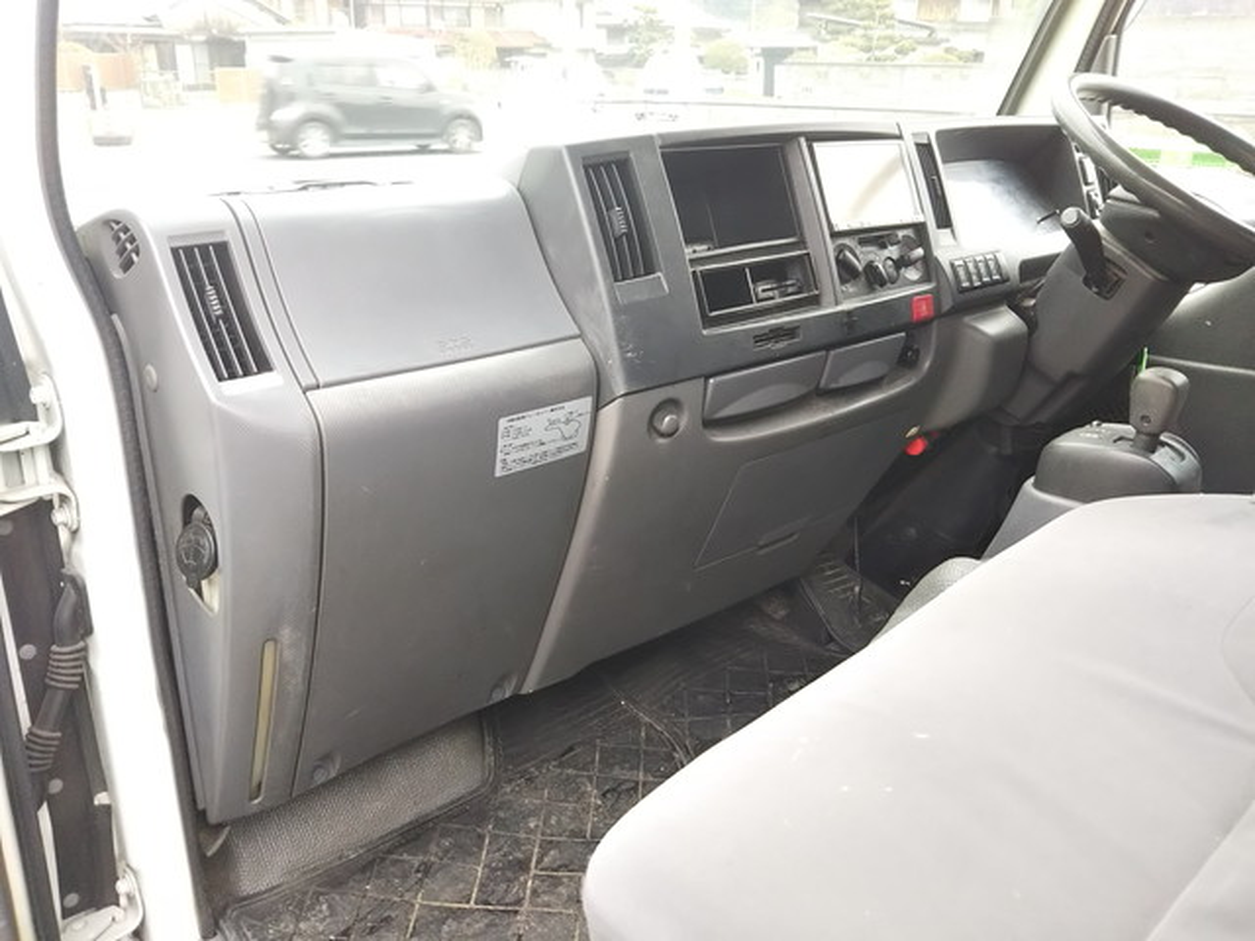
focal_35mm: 30
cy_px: 470
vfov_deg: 46.8
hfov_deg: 60.0
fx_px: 1088
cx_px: 628
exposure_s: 1/60
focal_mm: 4
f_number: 2.2
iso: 64
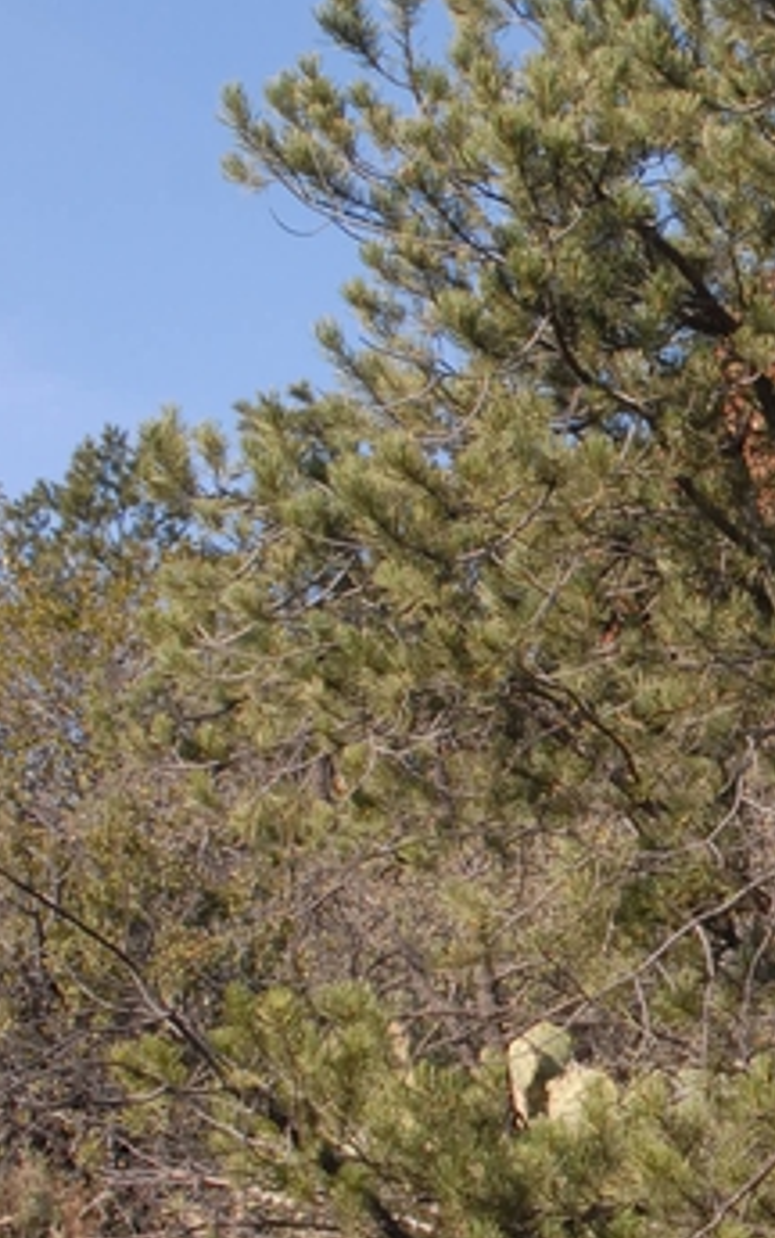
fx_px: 4286
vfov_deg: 16.4
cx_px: 1175
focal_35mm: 127
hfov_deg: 10.0
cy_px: 714
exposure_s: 1/320
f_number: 9
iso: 400
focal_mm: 28
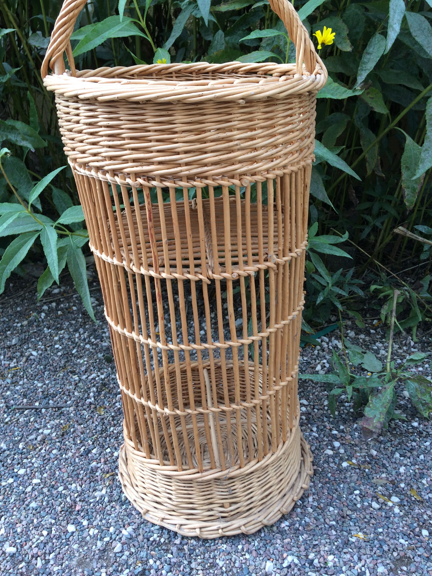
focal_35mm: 31
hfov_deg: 45.4
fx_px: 516
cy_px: 268
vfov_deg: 58.3
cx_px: 213
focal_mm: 4.15
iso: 32
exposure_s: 1/172
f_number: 2.2
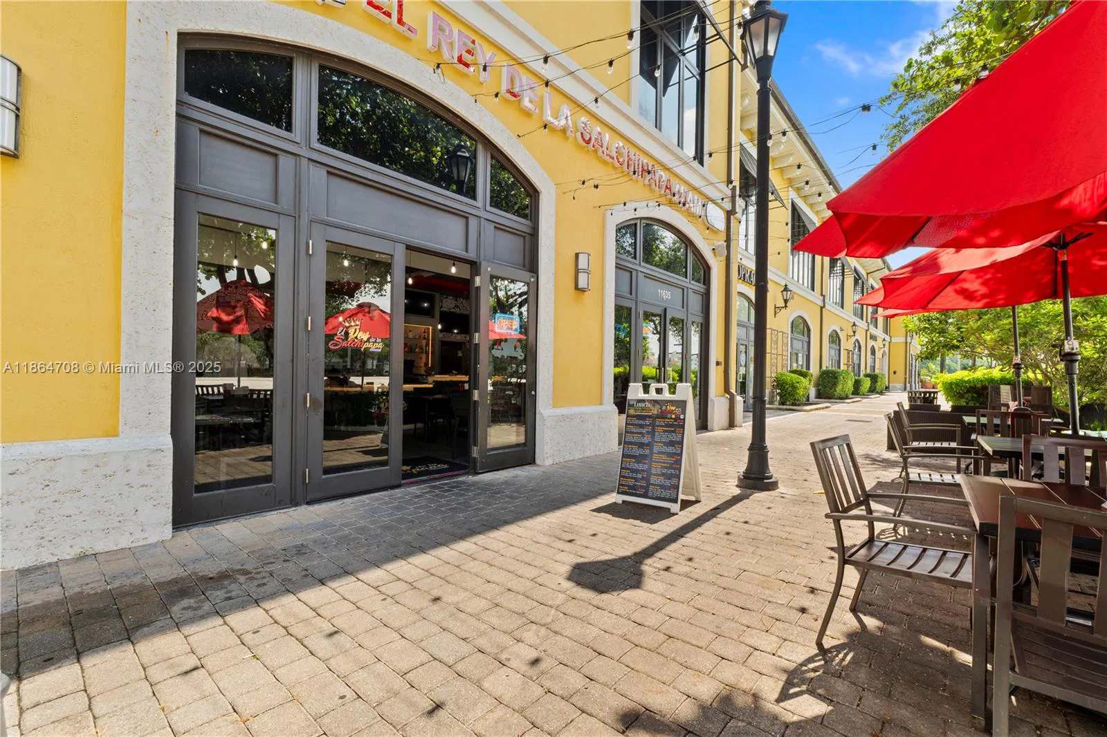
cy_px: 368
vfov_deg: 77.3
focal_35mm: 15
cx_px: 554
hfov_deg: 100.4
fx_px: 461
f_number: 8
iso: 100
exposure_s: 1/20
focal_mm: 10
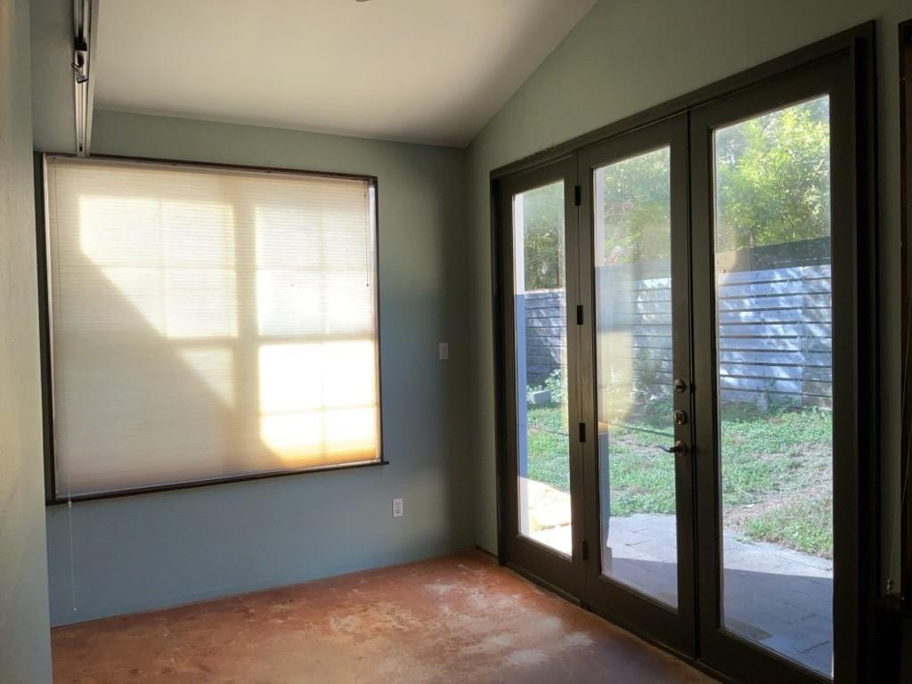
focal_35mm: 27
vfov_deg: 51.4
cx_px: 456
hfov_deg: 65.3
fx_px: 711
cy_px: 342
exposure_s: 1/100
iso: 32
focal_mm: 3
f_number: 1.8
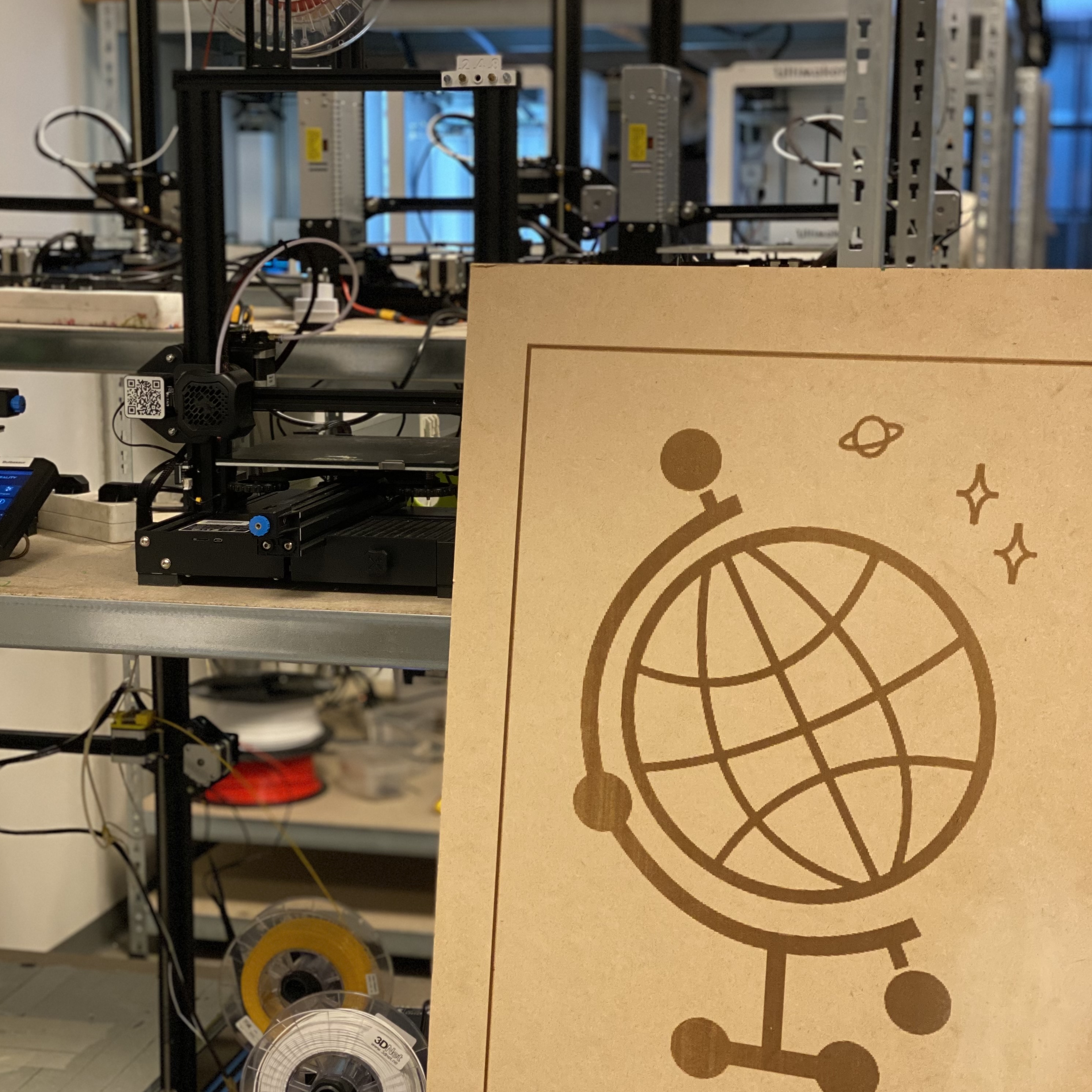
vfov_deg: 27.7
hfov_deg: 27.7
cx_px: 541
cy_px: 624
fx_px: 2213
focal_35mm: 62
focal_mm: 6
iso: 250
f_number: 2
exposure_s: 1/78
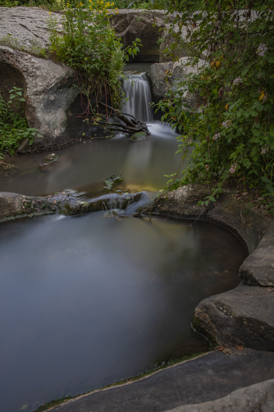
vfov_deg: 65.5
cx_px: 137
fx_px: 320
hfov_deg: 46.3
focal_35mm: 28
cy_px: 206
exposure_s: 30
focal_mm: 28
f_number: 13
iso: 400
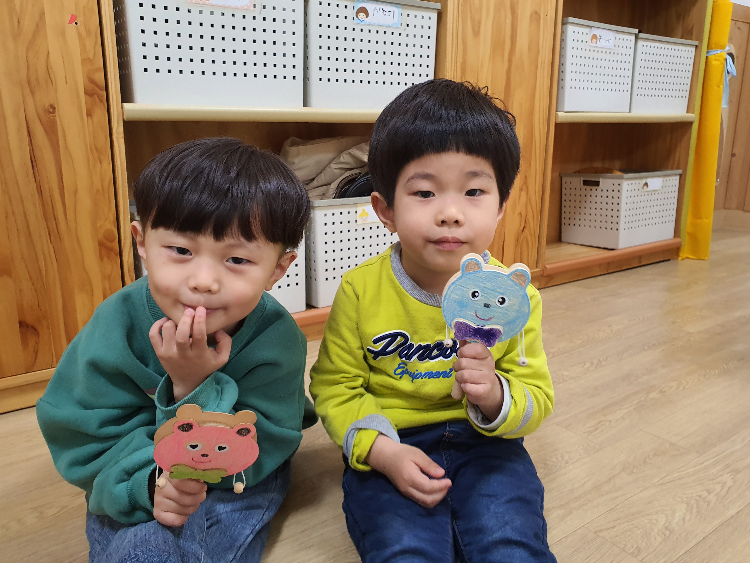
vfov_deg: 51.4
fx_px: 585
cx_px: 370
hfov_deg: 65.3
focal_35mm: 27
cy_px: 280
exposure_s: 1/40
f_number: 2.4
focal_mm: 4.3
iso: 200
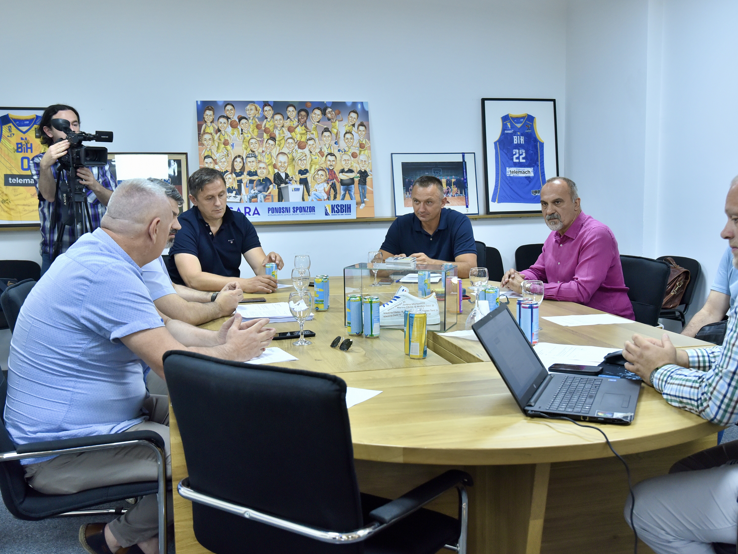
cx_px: 391
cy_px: 279
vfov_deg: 35.1
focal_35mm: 41
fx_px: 874
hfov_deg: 45.8
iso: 1600
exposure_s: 1/100
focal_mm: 34
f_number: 5
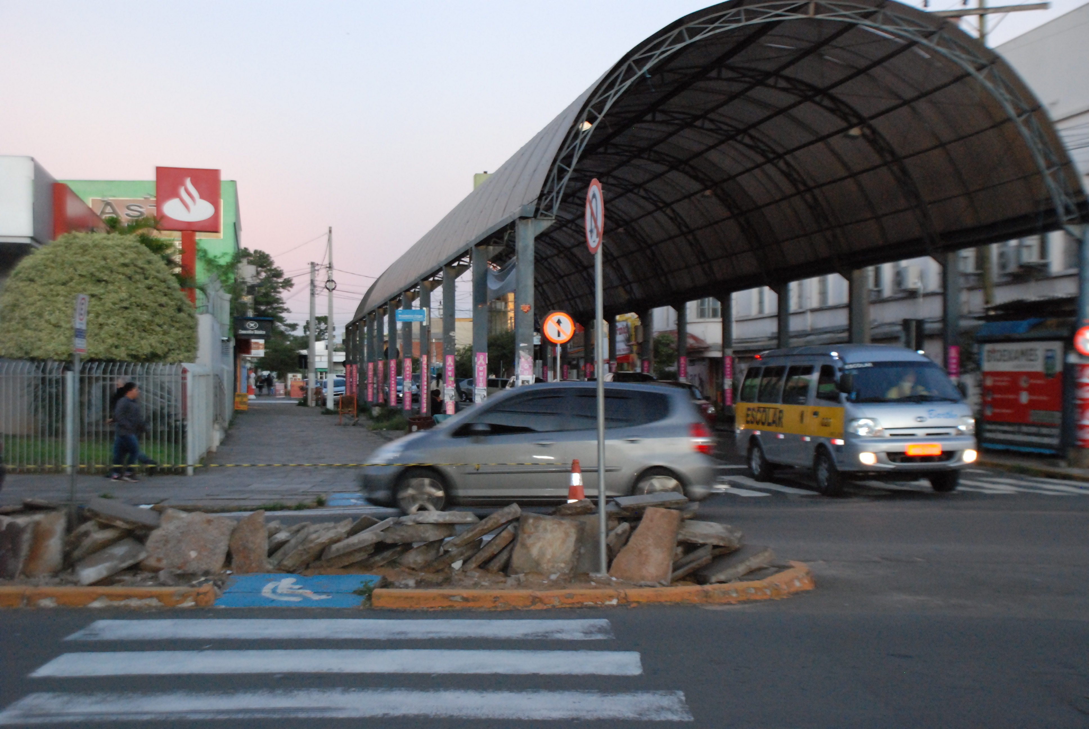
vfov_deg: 28.2
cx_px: 544
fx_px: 1454
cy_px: 364
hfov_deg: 41.1
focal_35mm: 48
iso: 1600
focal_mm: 32
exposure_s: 1/60
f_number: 5.6
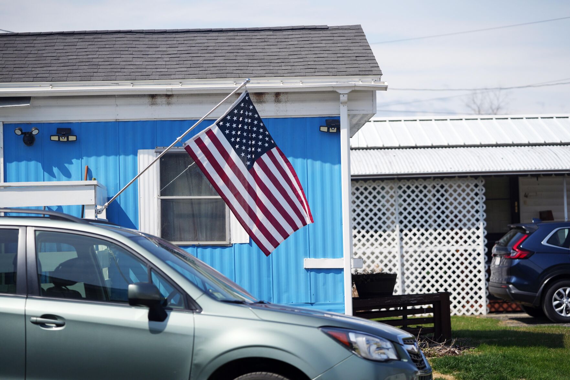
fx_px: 1694
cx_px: 285
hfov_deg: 19.1
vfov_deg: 12.8
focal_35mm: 107
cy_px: 190
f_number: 2.8
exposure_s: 1/4000
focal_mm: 107
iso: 125
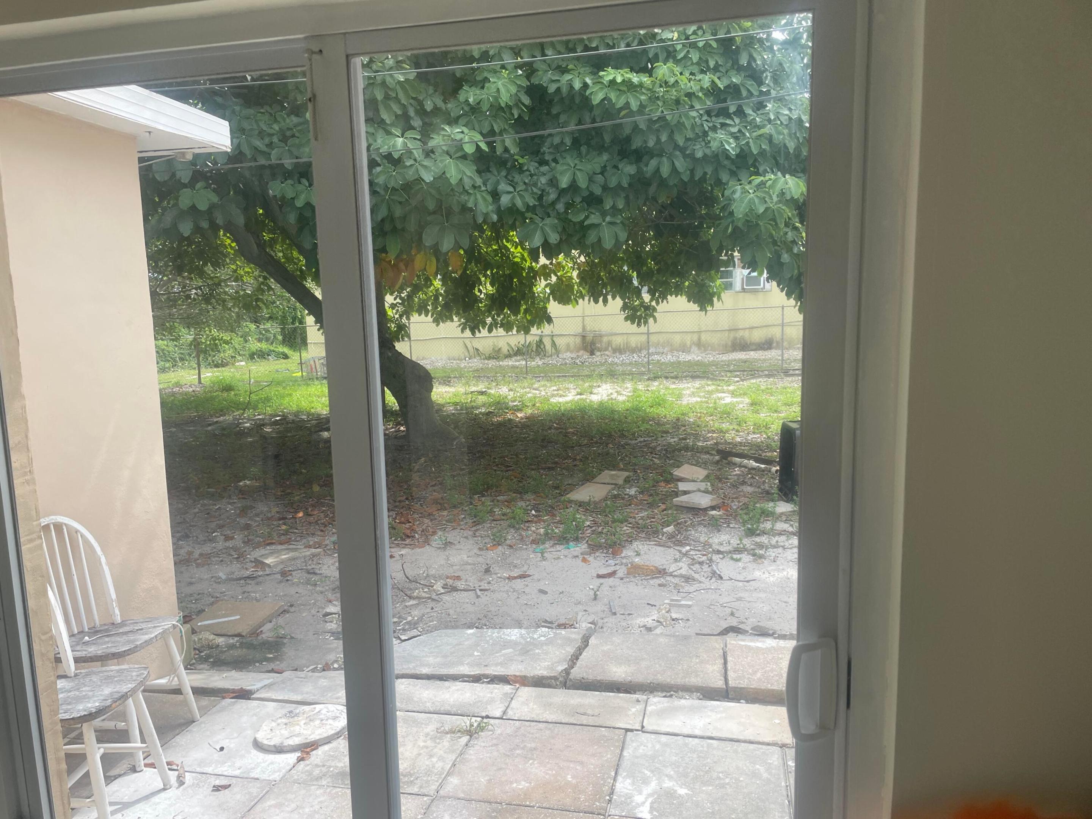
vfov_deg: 53.1
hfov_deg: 67.3
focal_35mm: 26
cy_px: 410
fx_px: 820
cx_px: 546
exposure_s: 1/979
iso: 32
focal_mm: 4.2
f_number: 1.6
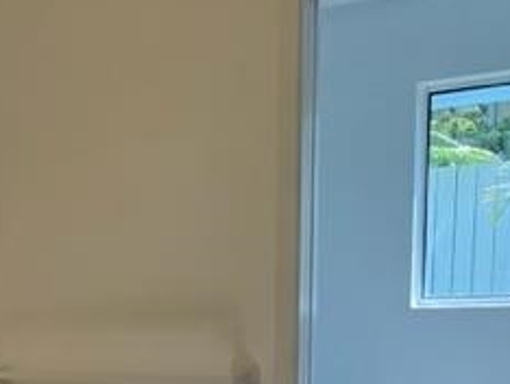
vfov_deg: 19.7
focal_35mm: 71
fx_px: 1047
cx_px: -85
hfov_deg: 25.0
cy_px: 445
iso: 50
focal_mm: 5.7
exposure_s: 1/374
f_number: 1.5
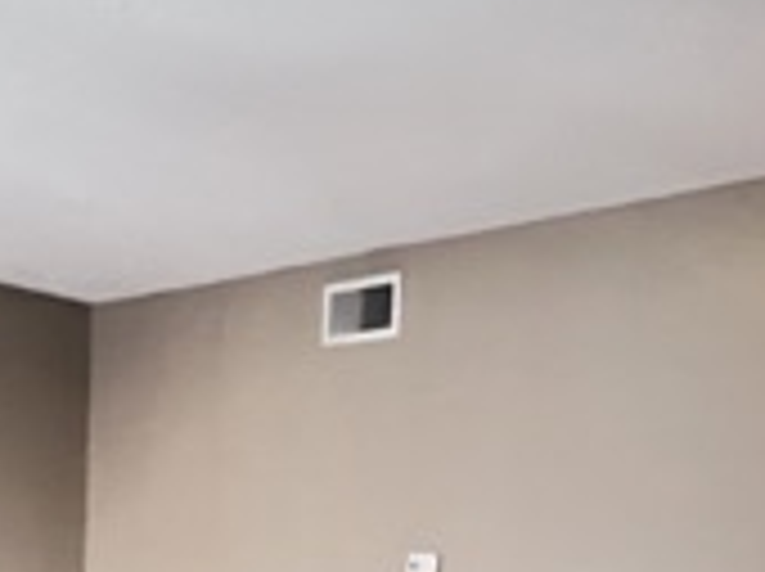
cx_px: 338
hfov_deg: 38.9
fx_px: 1081
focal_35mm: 49
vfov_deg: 26.1
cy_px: 703
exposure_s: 1/17
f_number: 1.8
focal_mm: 1.57
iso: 1600
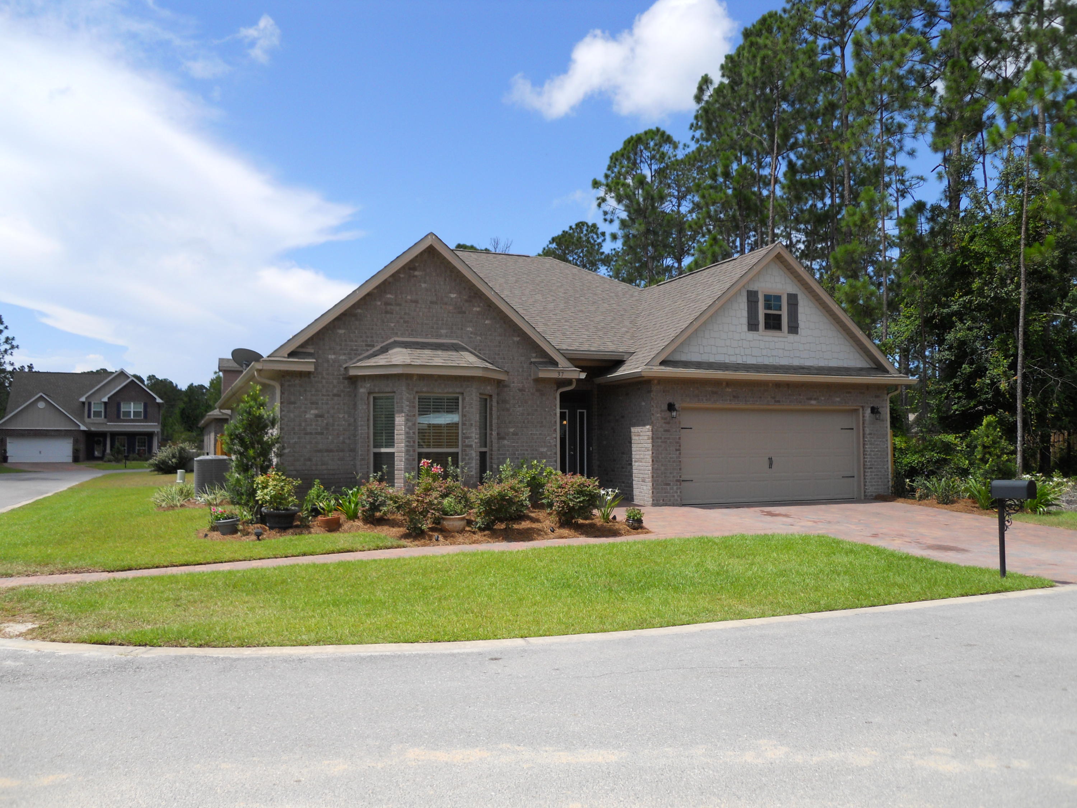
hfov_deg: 63.4
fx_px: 871
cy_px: 404
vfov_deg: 49.7
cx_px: 538
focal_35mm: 28
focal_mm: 5
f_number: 5.4
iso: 80
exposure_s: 1/320
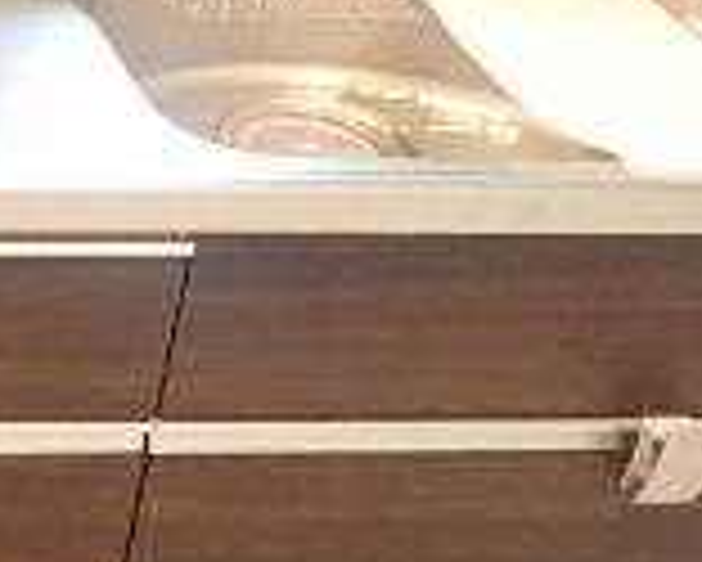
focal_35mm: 84
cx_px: -270
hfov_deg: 20.3
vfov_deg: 18.0
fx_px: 1746
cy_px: 45
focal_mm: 3.7
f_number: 3.5
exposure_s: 1/30
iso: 800
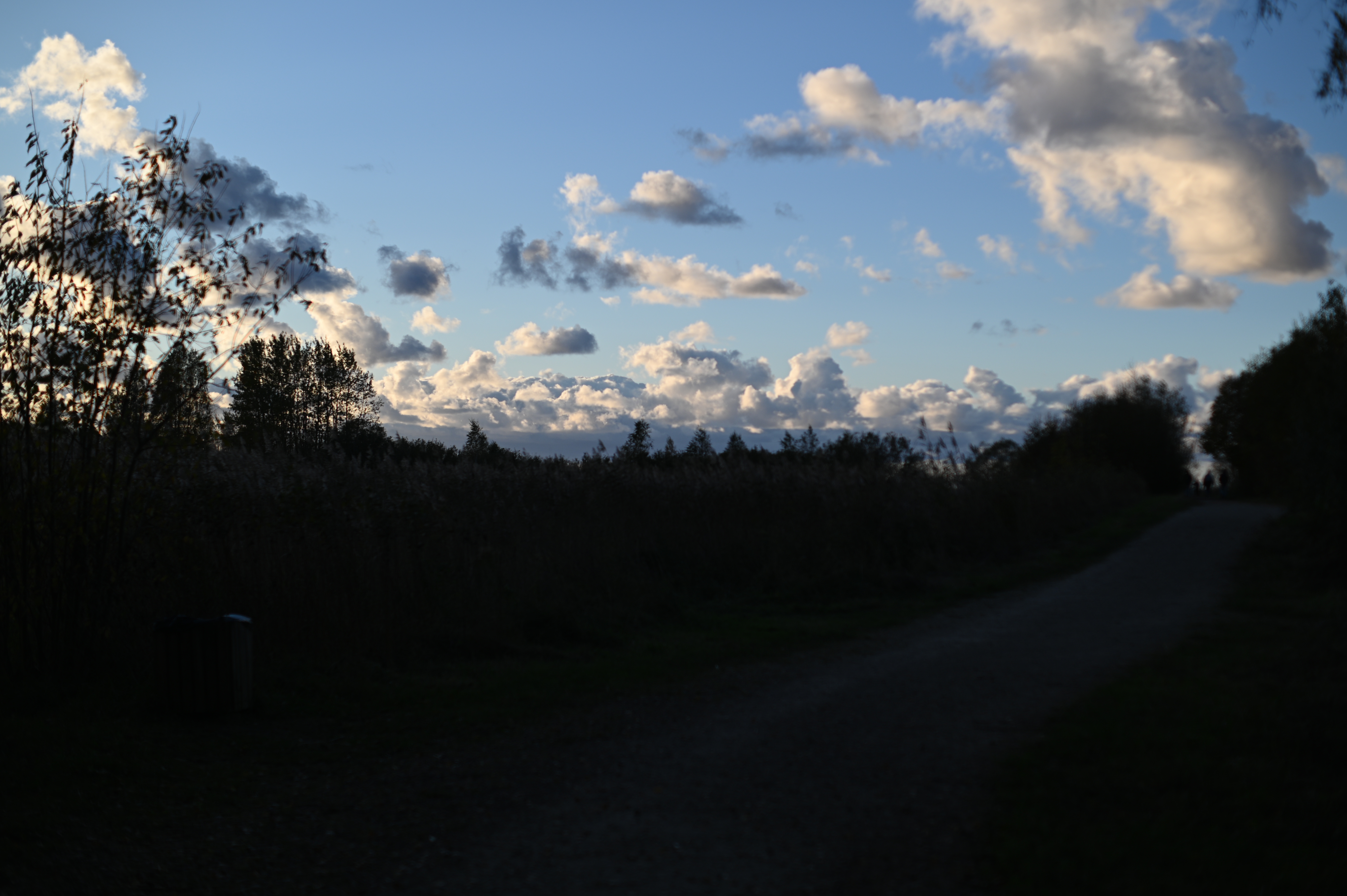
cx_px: 689
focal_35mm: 54
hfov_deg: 36.9
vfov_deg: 25.0
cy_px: 420
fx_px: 2019
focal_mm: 50
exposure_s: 1/5000
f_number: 1.4
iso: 100
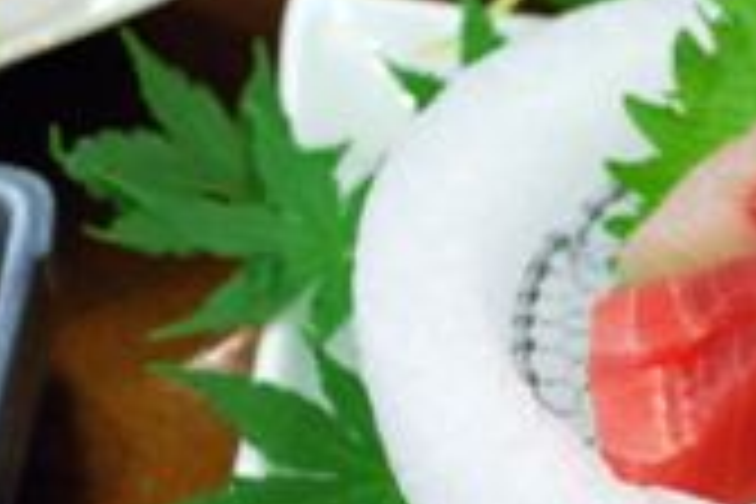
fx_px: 2520
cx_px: 842
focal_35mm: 120
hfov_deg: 16.5
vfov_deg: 11.4
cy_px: 351
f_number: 4.8
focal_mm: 30
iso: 900
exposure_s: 1/60
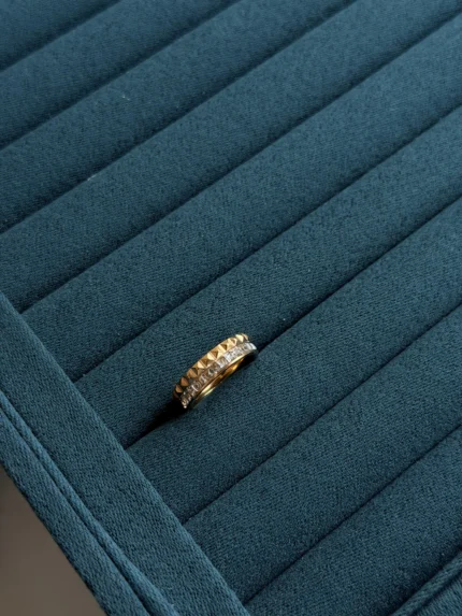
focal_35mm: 48
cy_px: 308
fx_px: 854
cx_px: 231
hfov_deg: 30.3
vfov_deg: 39.6
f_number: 1.78
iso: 64
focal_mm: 6.76
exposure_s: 1/394
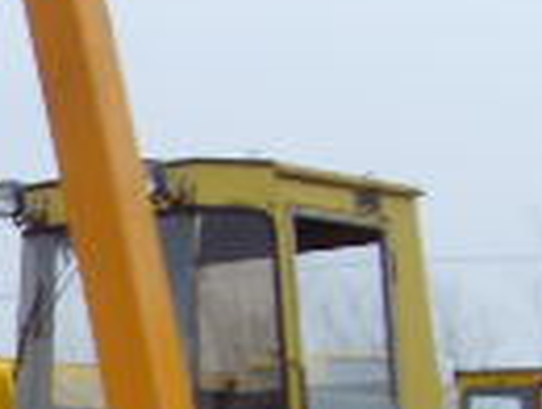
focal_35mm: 192
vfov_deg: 7.6
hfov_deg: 9.8
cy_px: 672
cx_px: -400
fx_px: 3012
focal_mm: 6.6
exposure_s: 1/180
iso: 80
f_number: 3.5
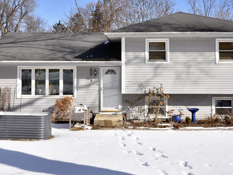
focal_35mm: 44
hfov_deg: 43.0
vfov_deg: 32.6
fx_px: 296
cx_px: 115
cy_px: 59
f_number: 9
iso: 100
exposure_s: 1/250
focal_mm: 20
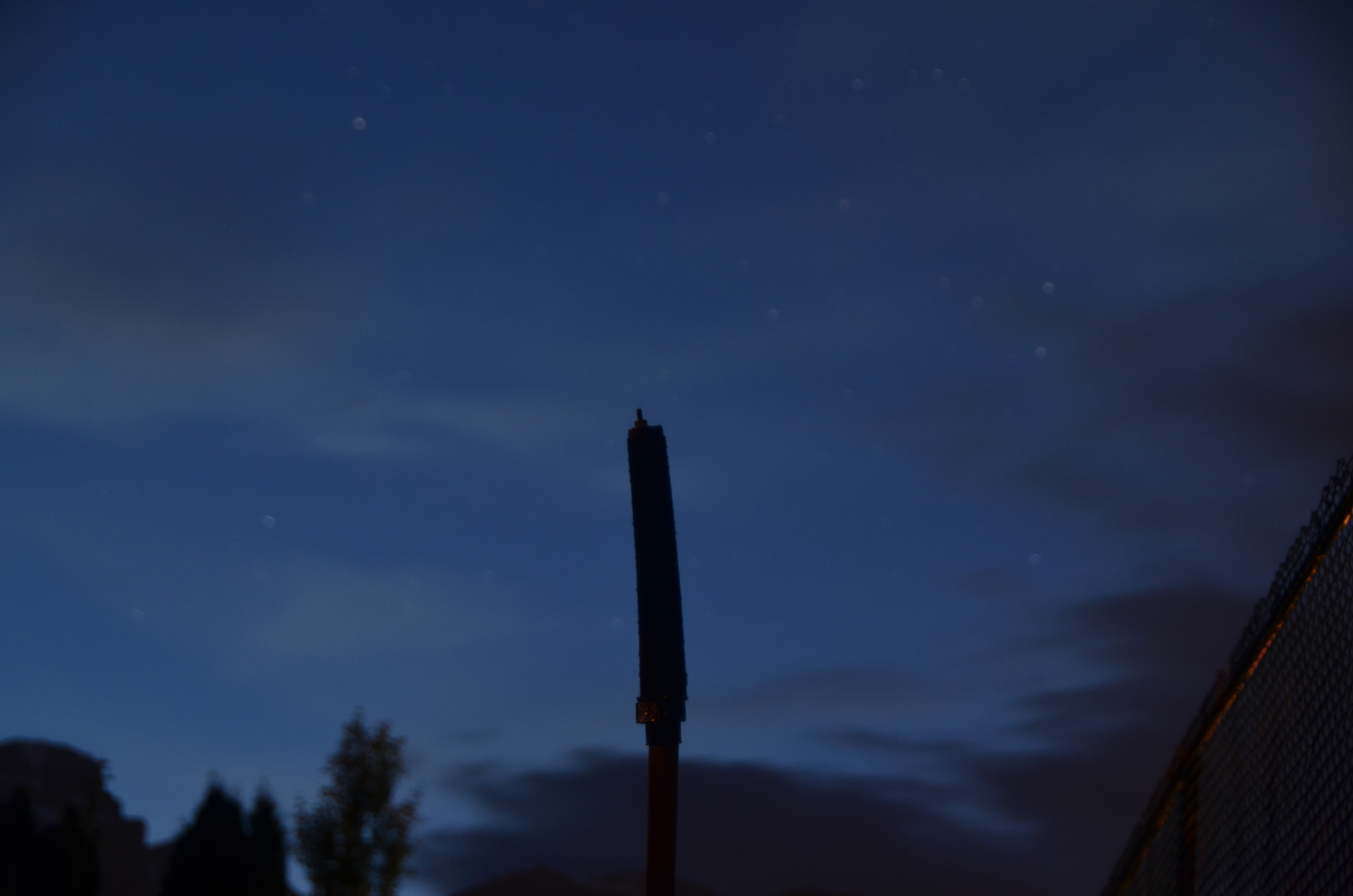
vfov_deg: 15.1
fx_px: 3375
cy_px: 448
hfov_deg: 22.7
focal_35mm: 90
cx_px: 676
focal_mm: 60
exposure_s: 30
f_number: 5
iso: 400
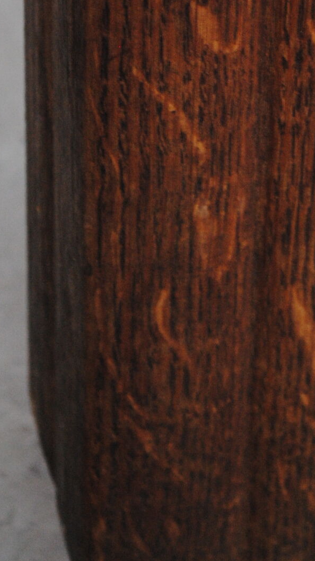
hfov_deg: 5.1
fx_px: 3526
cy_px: 147
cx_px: 299
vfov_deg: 9.1
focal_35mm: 237
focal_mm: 55
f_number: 5.6
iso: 640
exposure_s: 1/30
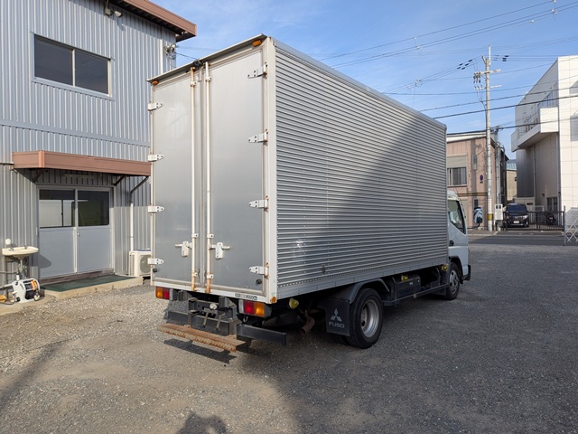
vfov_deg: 56.8
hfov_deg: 71.6
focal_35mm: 24
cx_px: 289
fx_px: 401
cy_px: 217
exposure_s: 1/1098
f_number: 1.7
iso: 27
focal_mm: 4.53
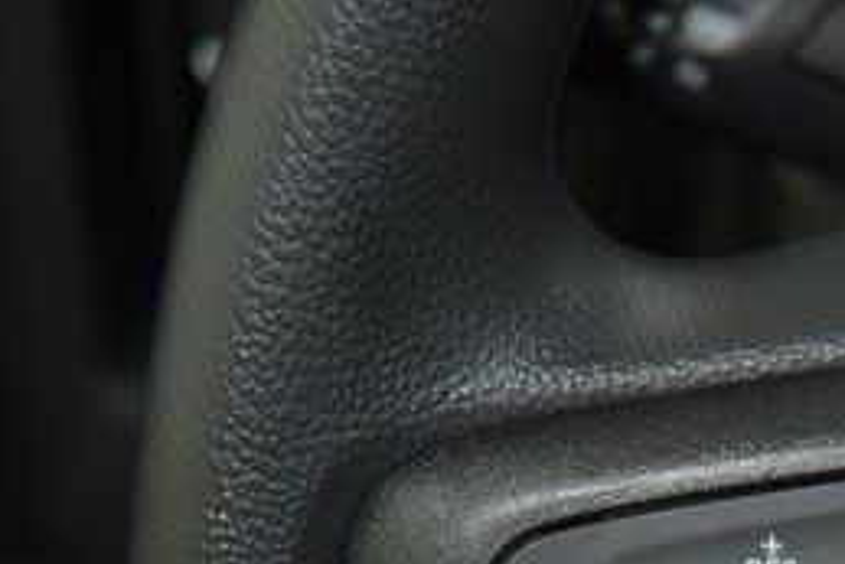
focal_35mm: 259
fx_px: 6082
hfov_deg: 7.9
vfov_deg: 5.3
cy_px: 693
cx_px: 855
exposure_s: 1/20
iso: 1000
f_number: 4.5
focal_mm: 70
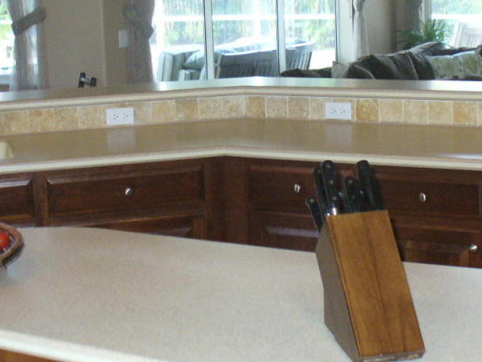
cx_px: 262
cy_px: 78
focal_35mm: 70
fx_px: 975
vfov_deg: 20.8
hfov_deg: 27.8
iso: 320
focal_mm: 6.1
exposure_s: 1/30
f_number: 2.8
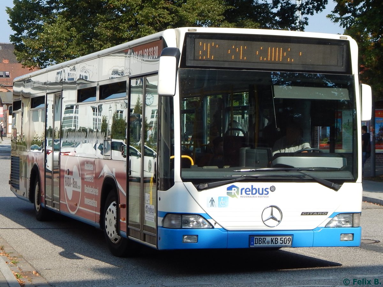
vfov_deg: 21.3
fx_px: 763
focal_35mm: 69
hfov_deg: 28.2
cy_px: 144
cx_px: 192
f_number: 4.1
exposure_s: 1/1000
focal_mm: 12.3
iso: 125
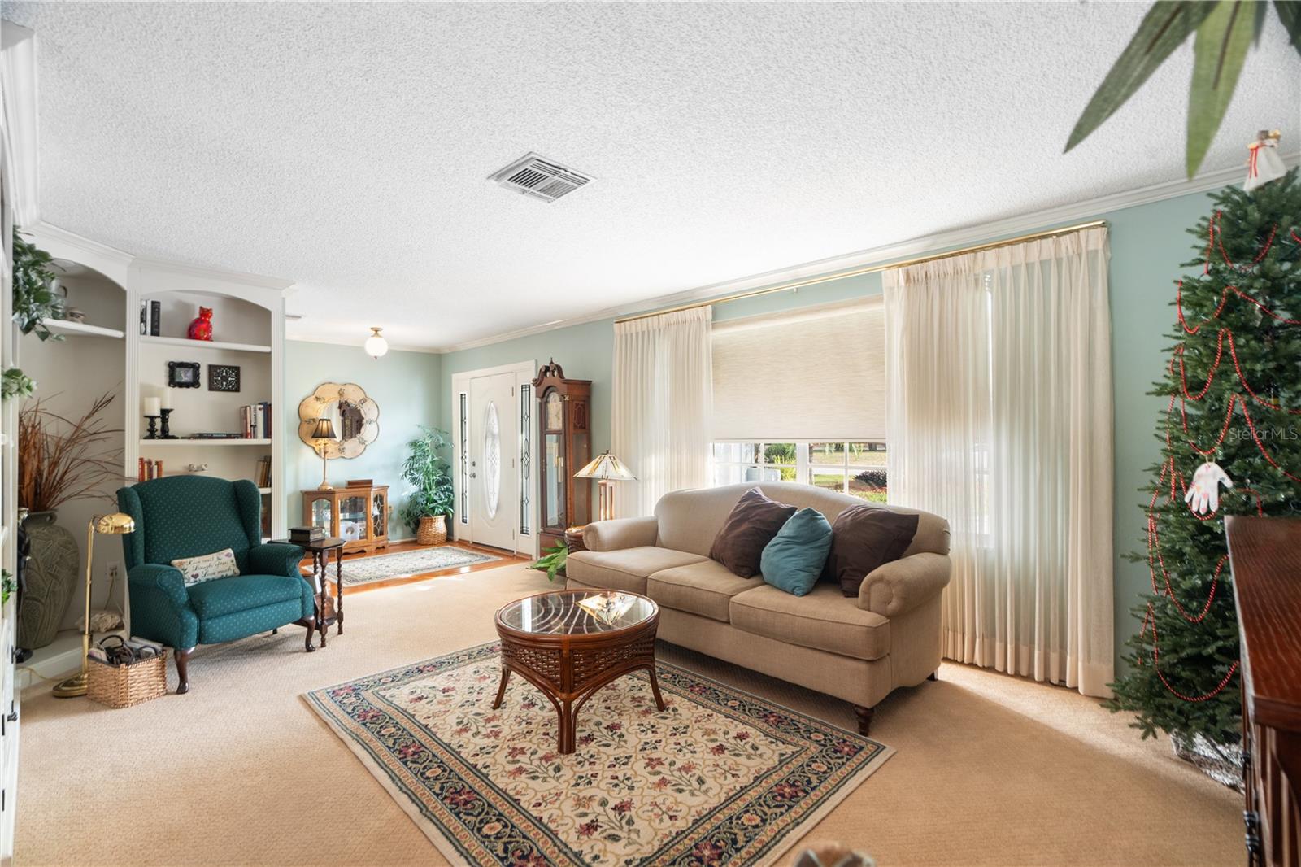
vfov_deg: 73.7
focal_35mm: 16
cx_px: 650
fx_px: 578
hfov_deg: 96.7
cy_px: 434
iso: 1000
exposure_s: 1/2.5
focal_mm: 16
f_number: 9
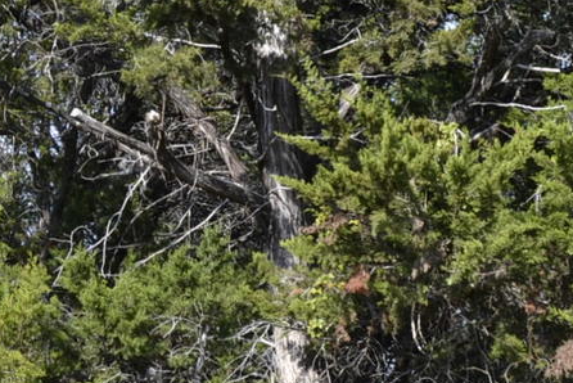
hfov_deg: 19.8
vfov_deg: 14.0
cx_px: -69
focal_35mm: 98
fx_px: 1561
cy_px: 209
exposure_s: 1/160
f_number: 6.3
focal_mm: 18
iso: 100
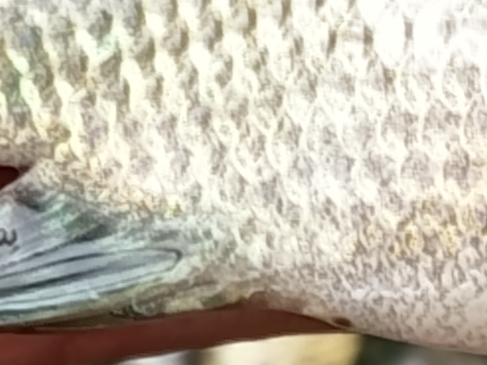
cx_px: 564
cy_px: 86
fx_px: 5514
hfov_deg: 5.0
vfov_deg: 3.8
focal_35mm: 392
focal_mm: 5.24
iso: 115
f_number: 1.7
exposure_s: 1/120
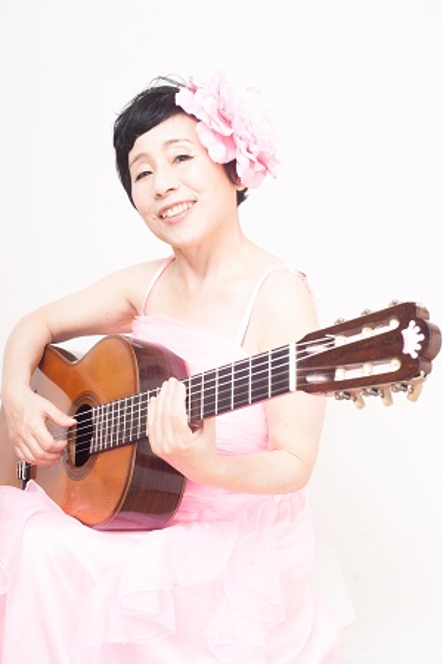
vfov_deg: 39.6
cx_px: 222
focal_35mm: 50
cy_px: 332
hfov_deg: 27.0
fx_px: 923
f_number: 11
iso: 200
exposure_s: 1/200
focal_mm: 50
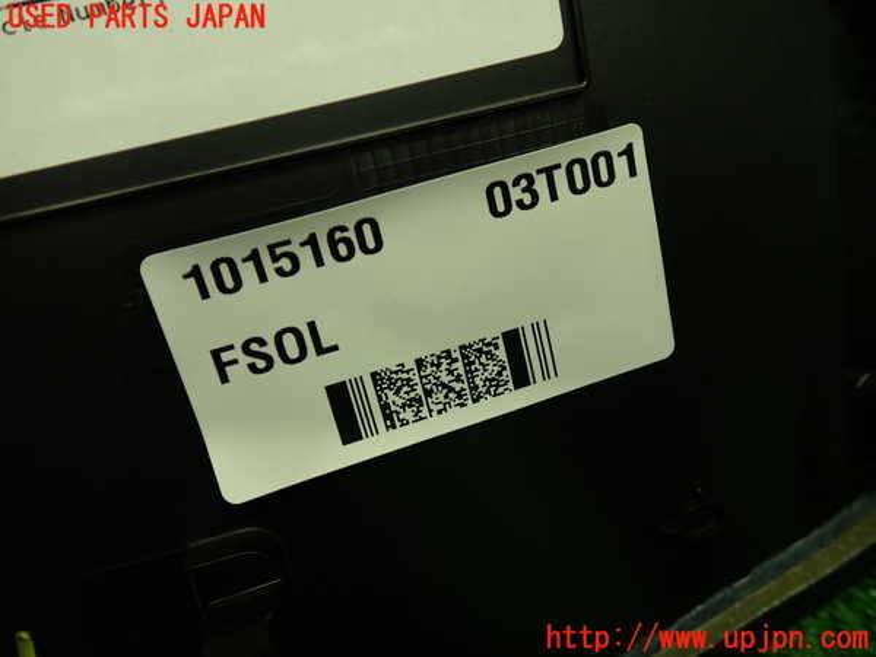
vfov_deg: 46.8
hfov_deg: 60.0
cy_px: 328
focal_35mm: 30
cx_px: 438
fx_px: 759
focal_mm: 5.4
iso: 125
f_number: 2.3
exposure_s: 1/60
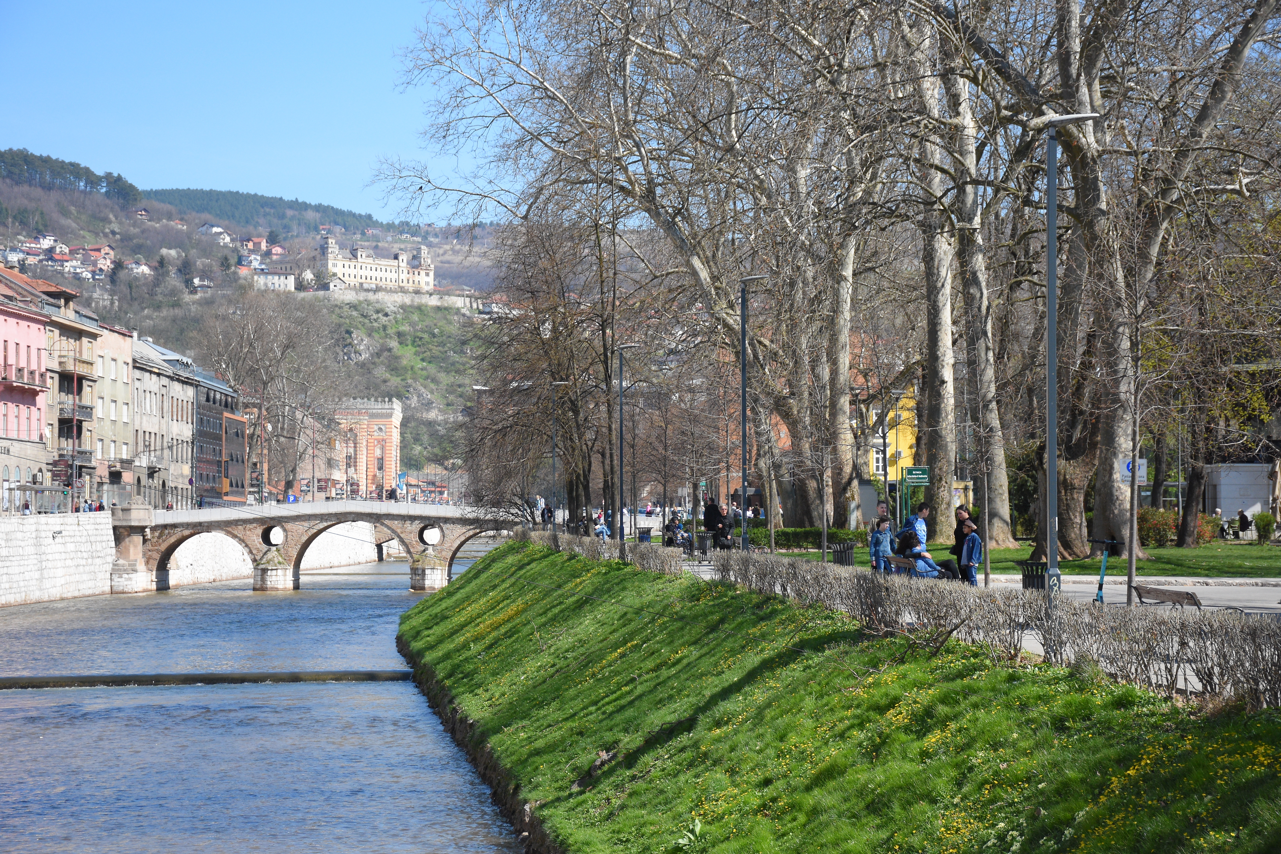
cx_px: 640
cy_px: 427
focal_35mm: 75
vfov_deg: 18.2
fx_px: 2669
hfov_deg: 27.0
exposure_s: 1/3200
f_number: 4.8
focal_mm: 50
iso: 800
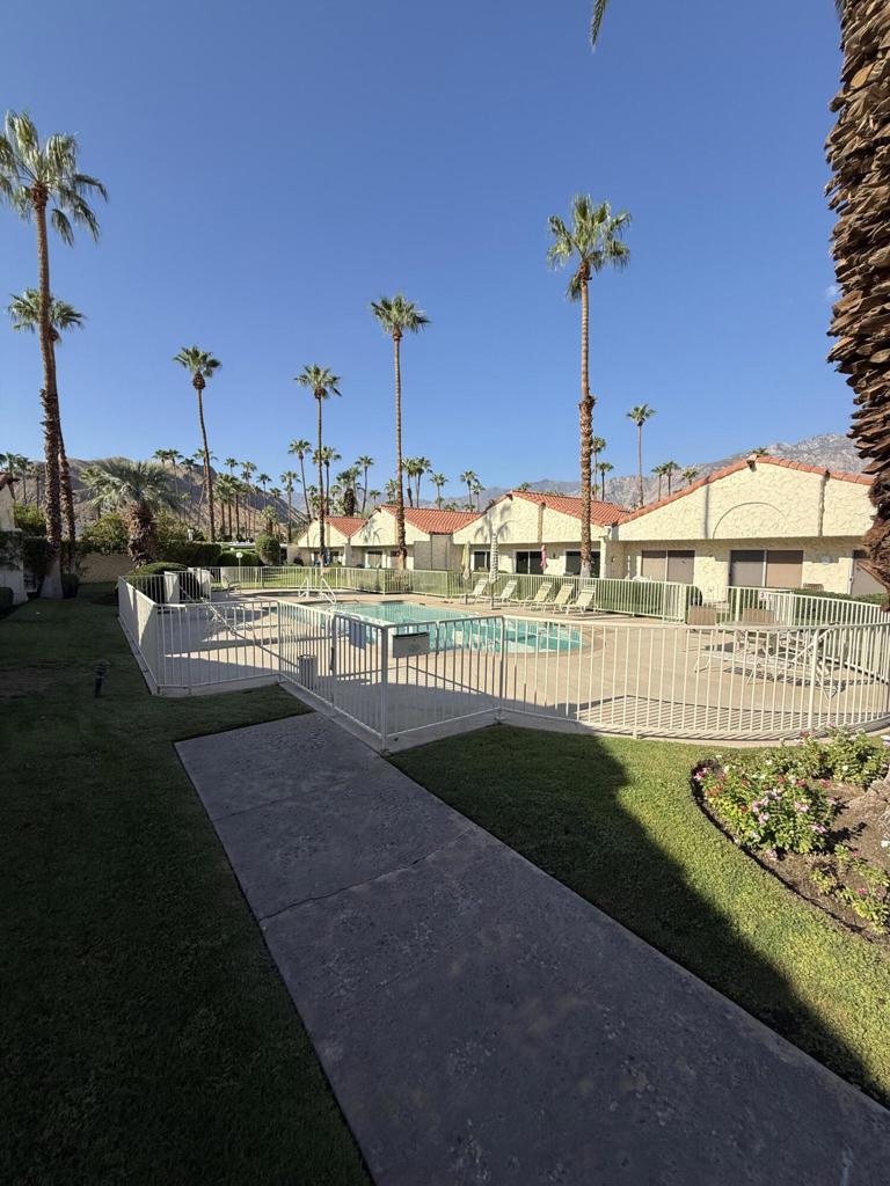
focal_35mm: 14
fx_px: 480
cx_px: 445
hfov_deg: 85.7
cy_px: 593
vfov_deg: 102.1
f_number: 2.2
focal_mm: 2.22
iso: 50
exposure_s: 1/2320
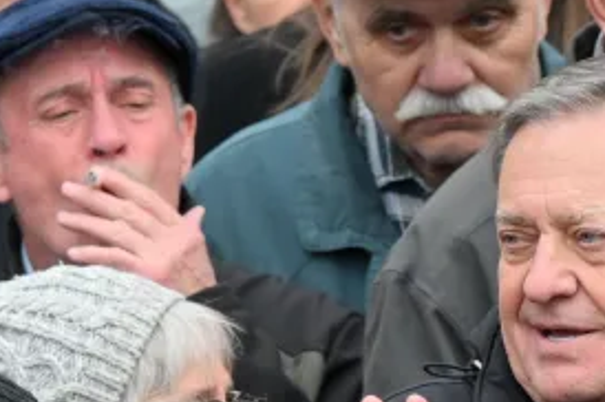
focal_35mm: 292
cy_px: 236
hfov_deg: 7.1
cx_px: 364
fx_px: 4901
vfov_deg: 4.7
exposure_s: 1/400
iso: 1600
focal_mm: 200
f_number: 6.3
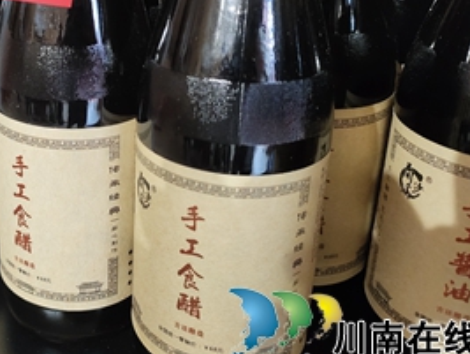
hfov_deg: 41.5
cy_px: 70
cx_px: 81
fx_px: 585
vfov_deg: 32.7
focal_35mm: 43
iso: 776
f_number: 1.79
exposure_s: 1/100
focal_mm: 4.76
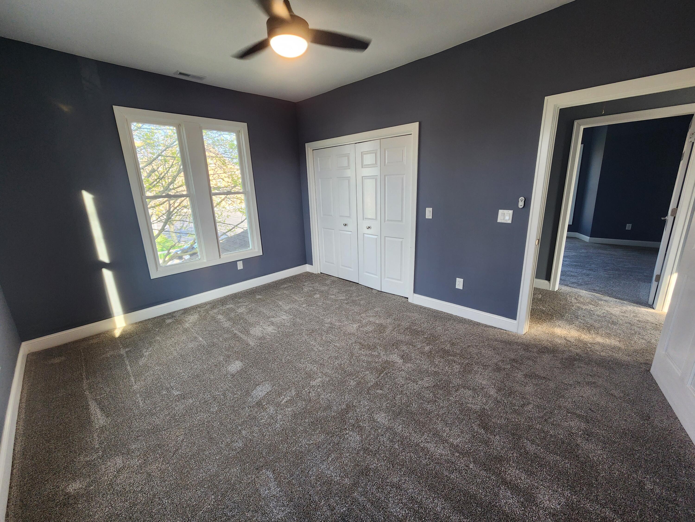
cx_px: 348
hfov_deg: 106.2
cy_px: 261
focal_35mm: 13
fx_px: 261
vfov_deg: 89.9
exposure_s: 1/60
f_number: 2.2
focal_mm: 2.2
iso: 160
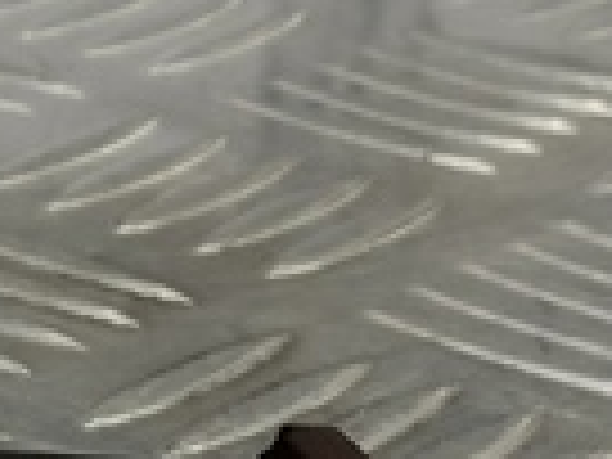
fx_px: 3059
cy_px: 747
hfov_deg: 10.3
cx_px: -688
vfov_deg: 8.3
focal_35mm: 173
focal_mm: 4.11
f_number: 1.6
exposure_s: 1/33.3
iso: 123
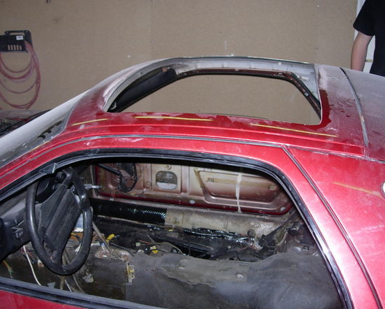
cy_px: 157
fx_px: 490
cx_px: 180
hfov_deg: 42.9
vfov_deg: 34.9
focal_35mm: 43
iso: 81
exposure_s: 1/65.8
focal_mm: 7.8
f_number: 2.8
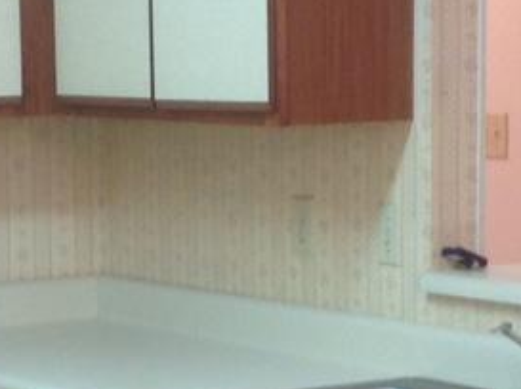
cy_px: 303
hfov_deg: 11.9
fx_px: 2495
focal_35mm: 166
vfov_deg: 8.9
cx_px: 82
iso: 80
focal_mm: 4.28
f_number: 2.4
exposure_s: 1/17
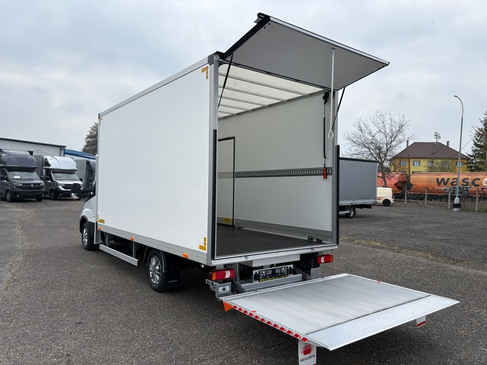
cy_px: 182
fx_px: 366
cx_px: 244
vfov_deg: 53.1
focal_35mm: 26
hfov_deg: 67.3
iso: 50
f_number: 1.6
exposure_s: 1/3125
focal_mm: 5.96
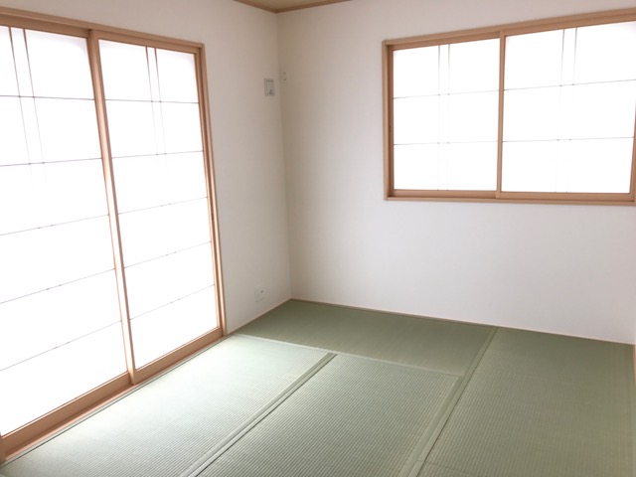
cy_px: 238
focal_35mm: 28
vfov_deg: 49.7
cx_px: 318
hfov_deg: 63.4
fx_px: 514
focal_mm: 3.99
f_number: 1.8
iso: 32
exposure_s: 1/60
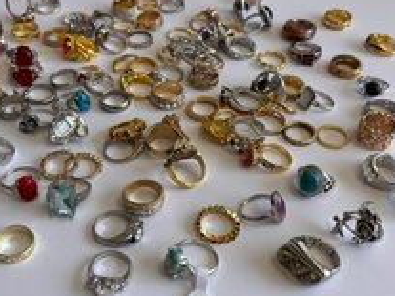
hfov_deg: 43.8
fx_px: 490
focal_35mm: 43
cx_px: 178
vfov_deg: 33.6
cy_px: 158
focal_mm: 5.1
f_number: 1.6
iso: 50
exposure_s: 1/327
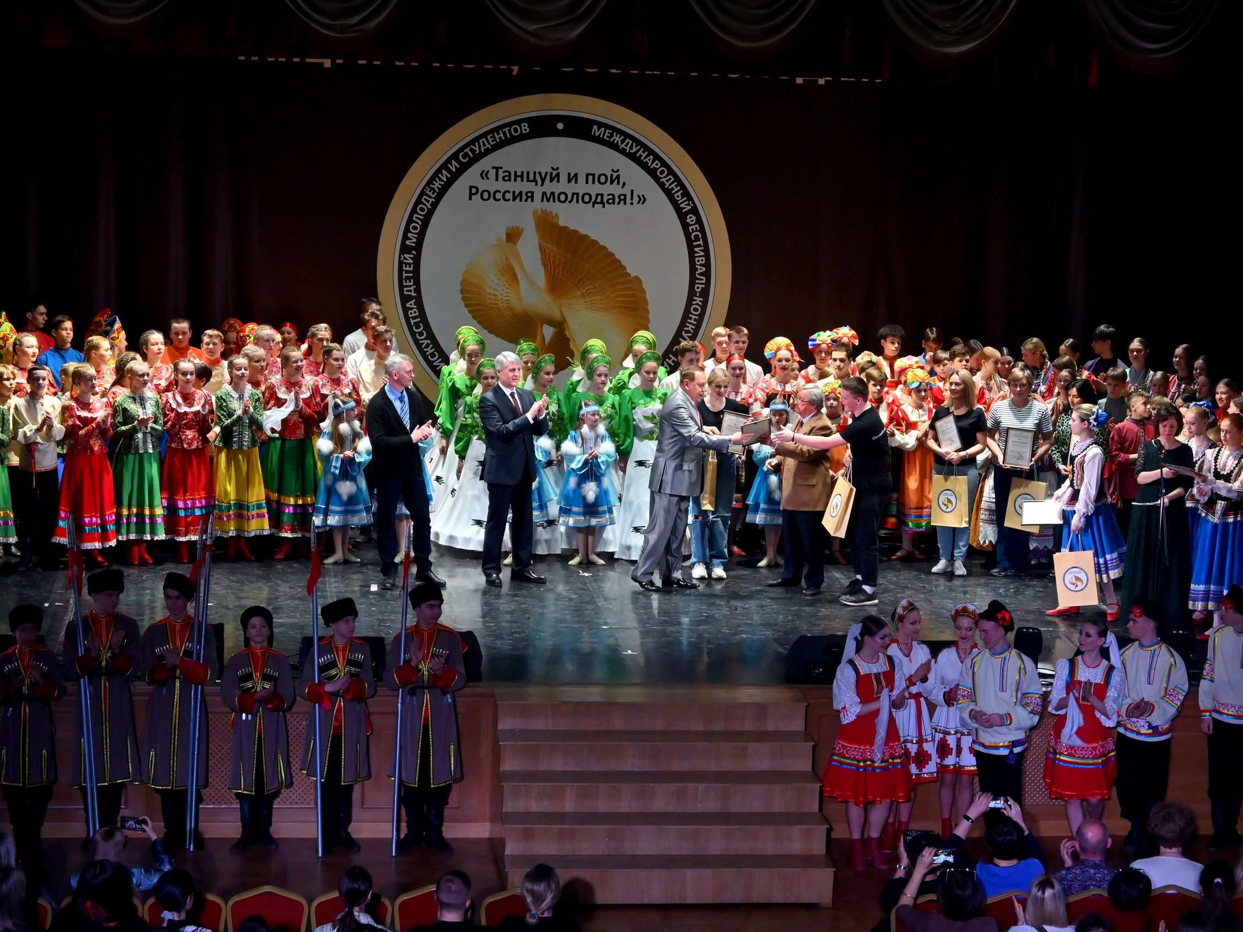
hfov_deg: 23.8
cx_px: 684
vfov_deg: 18.0
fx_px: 2945
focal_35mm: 82
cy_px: 464
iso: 800
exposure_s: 1/125
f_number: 6.3
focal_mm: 50
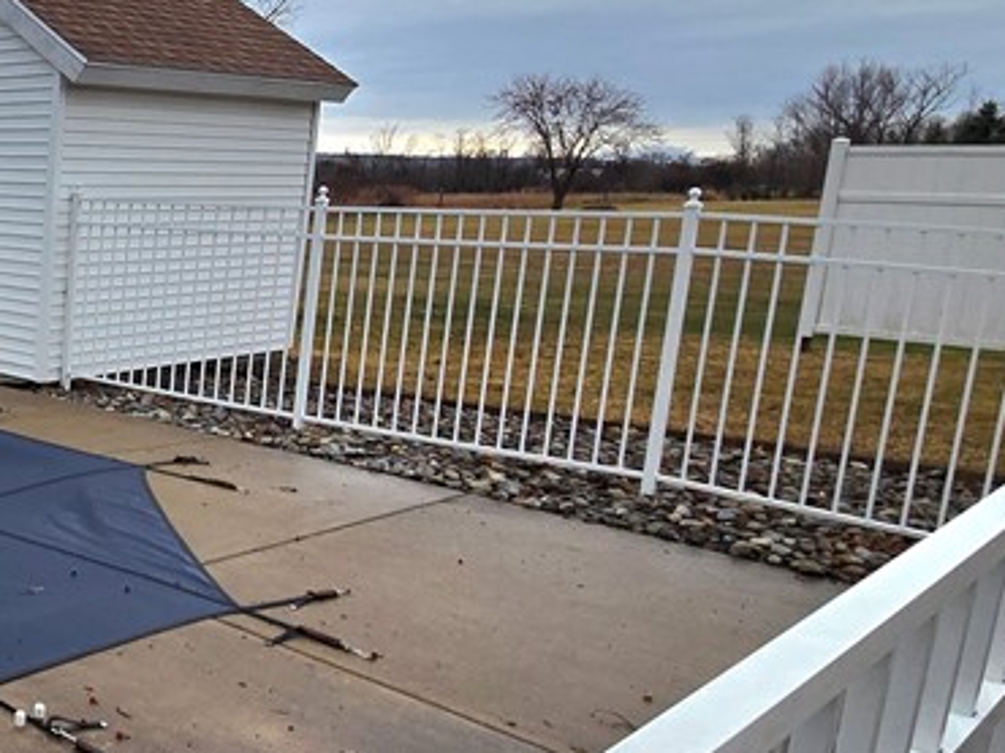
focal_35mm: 36
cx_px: -304
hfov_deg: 35.2
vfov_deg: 39.6
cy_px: 378
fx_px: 1045
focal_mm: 2.2
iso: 50
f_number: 2.2
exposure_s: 1/222
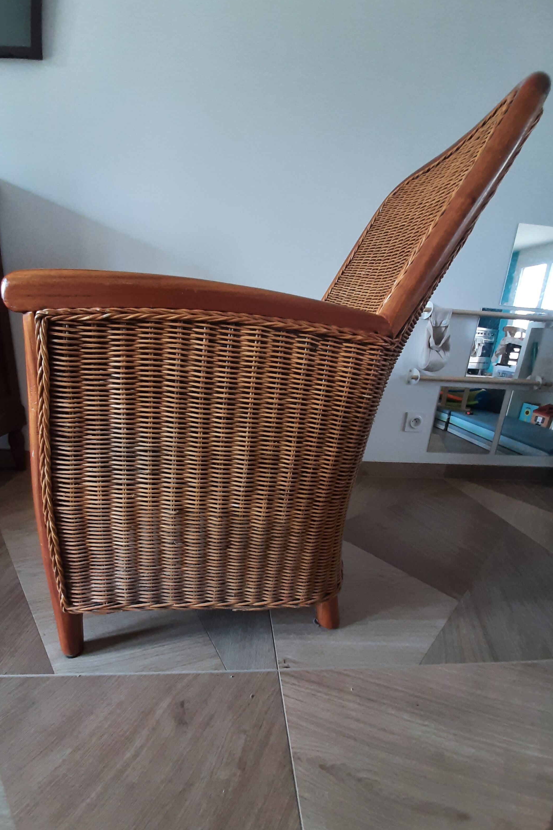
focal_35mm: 14
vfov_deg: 104.2
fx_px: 322
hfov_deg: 81.0
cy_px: 417
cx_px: 253
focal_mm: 1.42
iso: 160
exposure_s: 1/50
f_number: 2.2
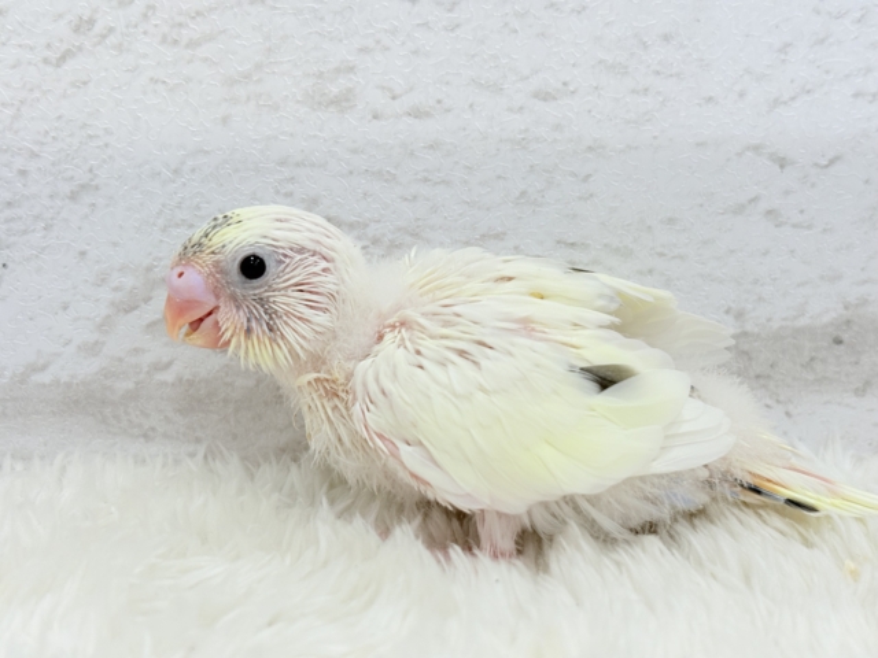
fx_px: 1319
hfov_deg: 36.8
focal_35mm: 52
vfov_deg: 28.0
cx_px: 439
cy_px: 329
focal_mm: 5.96
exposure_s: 1/50
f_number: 1.6
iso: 32
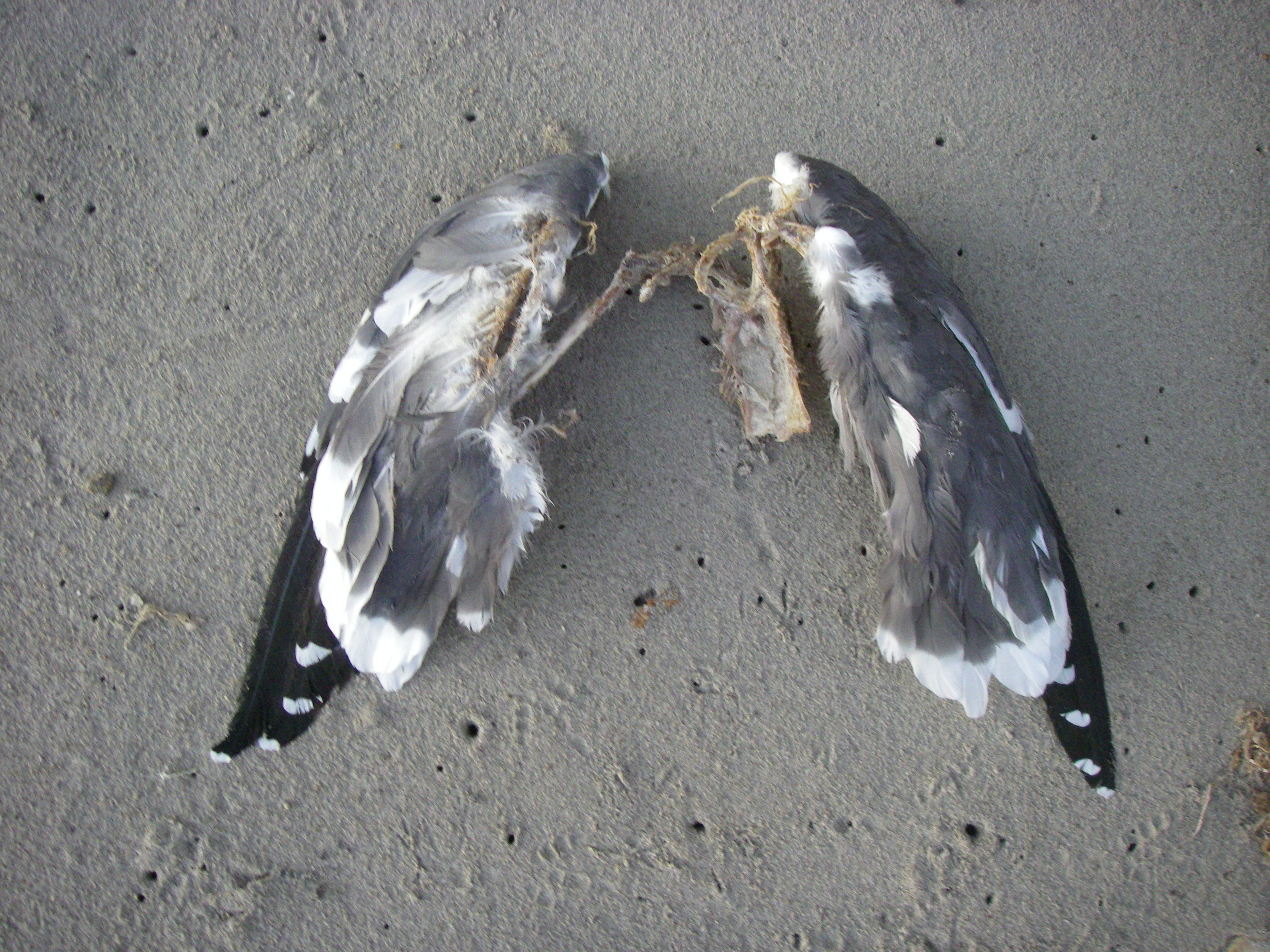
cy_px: 476
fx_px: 1394
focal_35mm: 38
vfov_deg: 37.7
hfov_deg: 49.0
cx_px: 635
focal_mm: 6.3
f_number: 3.3
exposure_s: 1/40
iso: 400
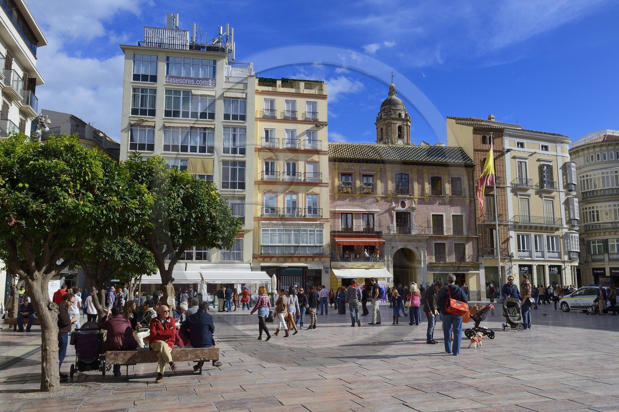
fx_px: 550
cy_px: 206
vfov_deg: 41.0
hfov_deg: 58.8
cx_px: 310
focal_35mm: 32
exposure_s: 1/250
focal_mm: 32
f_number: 11
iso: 200
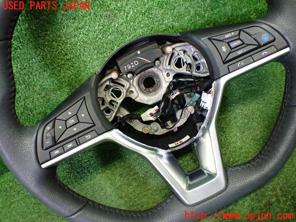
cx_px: 148
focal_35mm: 30
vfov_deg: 46.8
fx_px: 257
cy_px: 111
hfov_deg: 60.0
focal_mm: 5.4
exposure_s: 1/125
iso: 640
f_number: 2.3
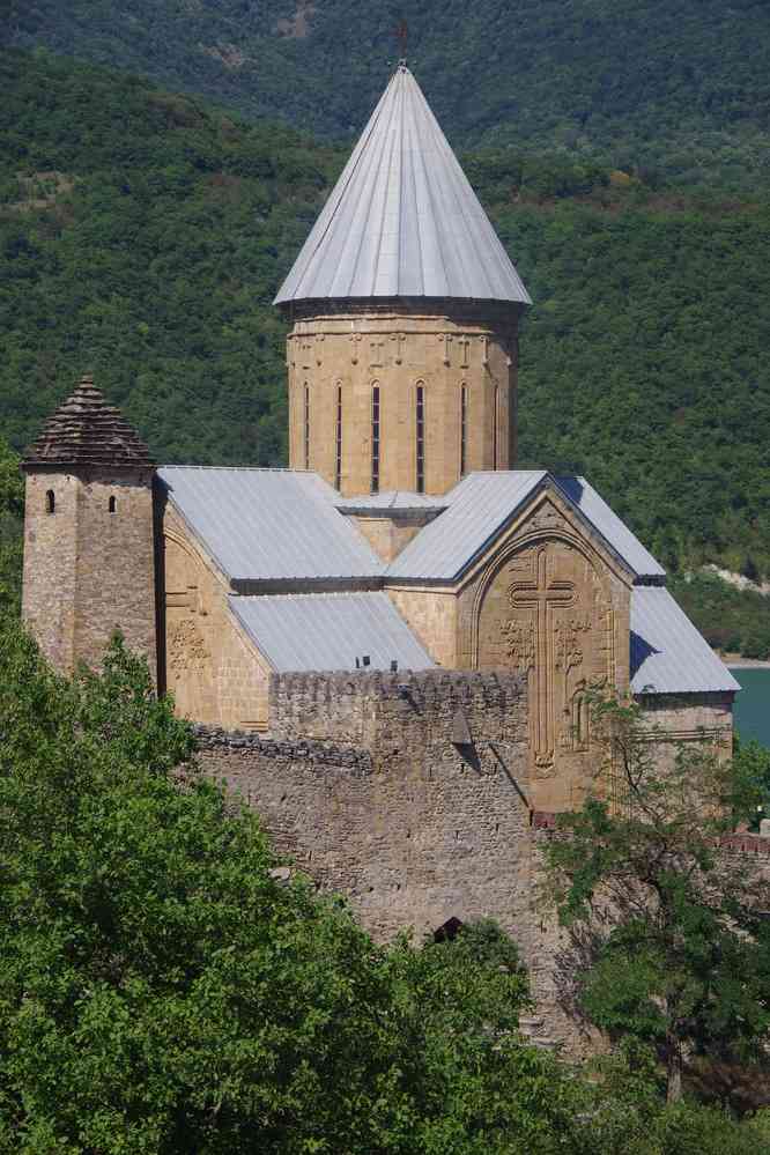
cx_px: 385
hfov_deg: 11.7
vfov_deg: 17.5
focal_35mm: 117
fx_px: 3753
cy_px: 578
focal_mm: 77.5
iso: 200
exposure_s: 1/125
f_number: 11
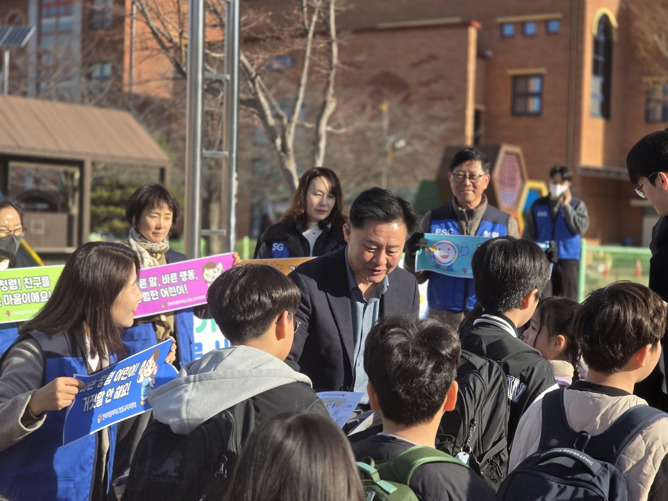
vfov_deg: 21.3
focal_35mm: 69
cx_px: 334
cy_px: 250
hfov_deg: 28.2
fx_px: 1332
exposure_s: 1/1402
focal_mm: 7.9
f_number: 2.4
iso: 50
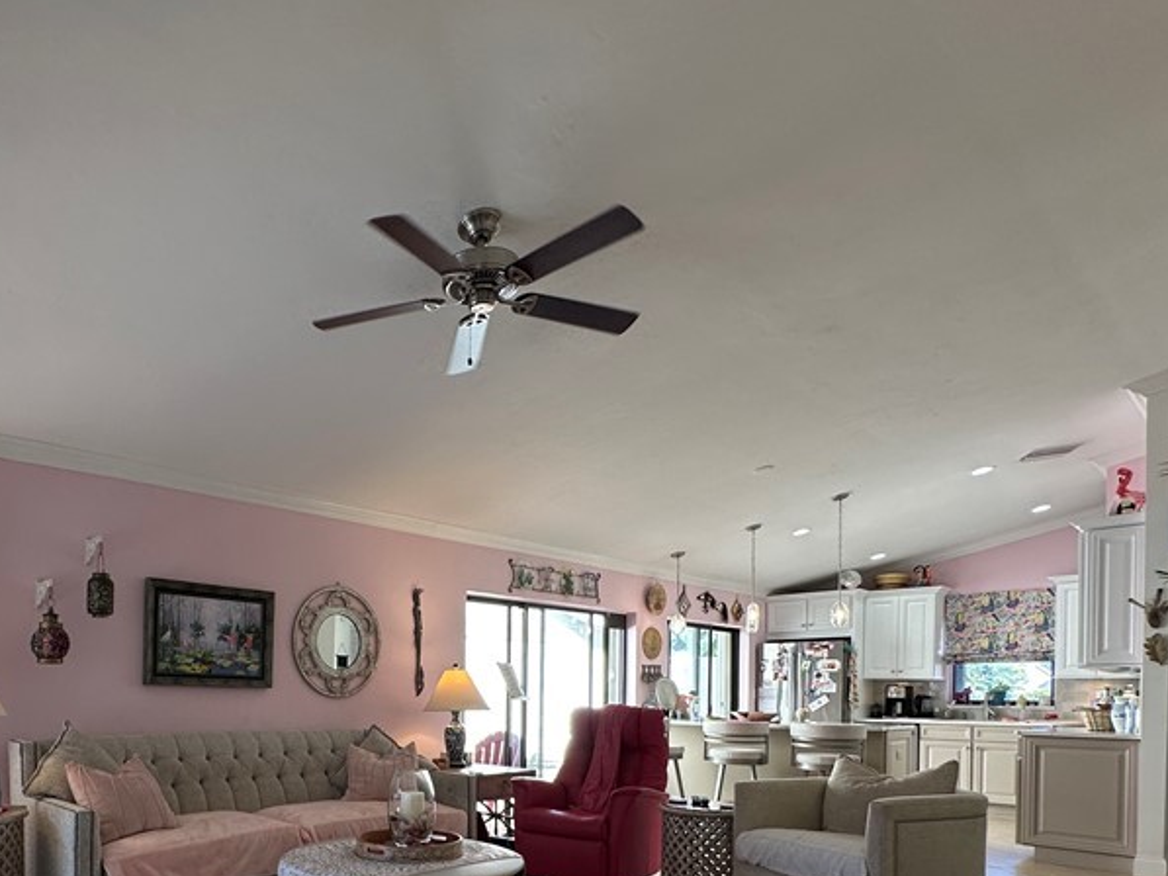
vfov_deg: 53.1
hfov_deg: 68.9
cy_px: 700
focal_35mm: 24
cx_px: 362
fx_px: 810
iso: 125
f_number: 2.2
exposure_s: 1/120
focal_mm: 2.22
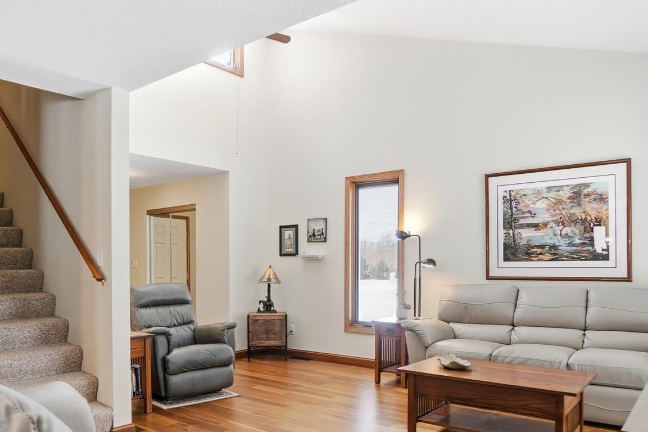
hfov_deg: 69.3
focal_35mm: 26
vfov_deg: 48.9
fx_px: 468
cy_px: 278
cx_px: 299
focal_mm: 10
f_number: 4
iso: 100
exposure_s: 1/200
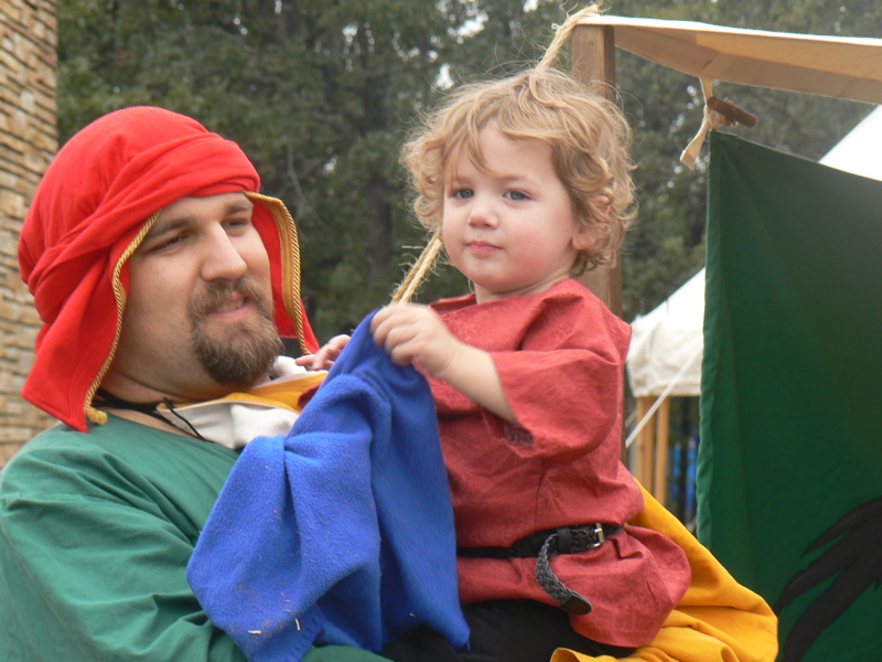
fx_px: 4943
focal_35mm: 194
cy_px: 331
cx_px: 441
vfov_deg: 7.7
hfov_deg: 10.2
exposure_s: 1/100
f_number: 5.6
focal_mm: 32.3
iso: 80
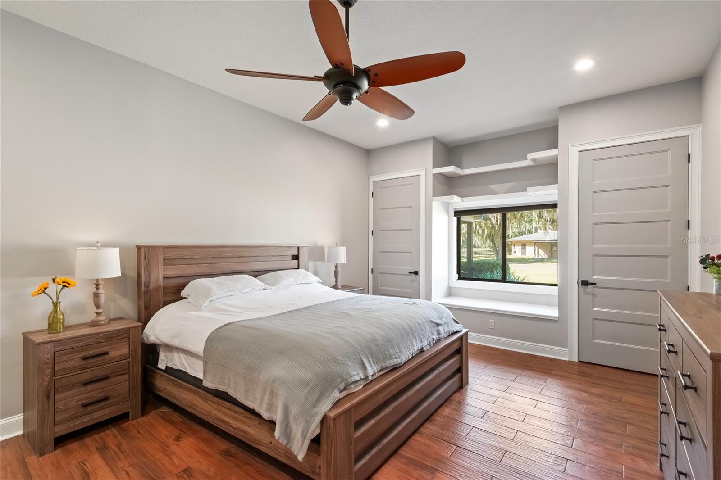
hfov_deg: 100.4
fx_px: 300
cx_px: 360
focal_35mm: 15
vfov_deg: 77.3
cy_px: 240
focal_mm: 10
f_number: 9
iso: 250
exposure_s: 1/2.5
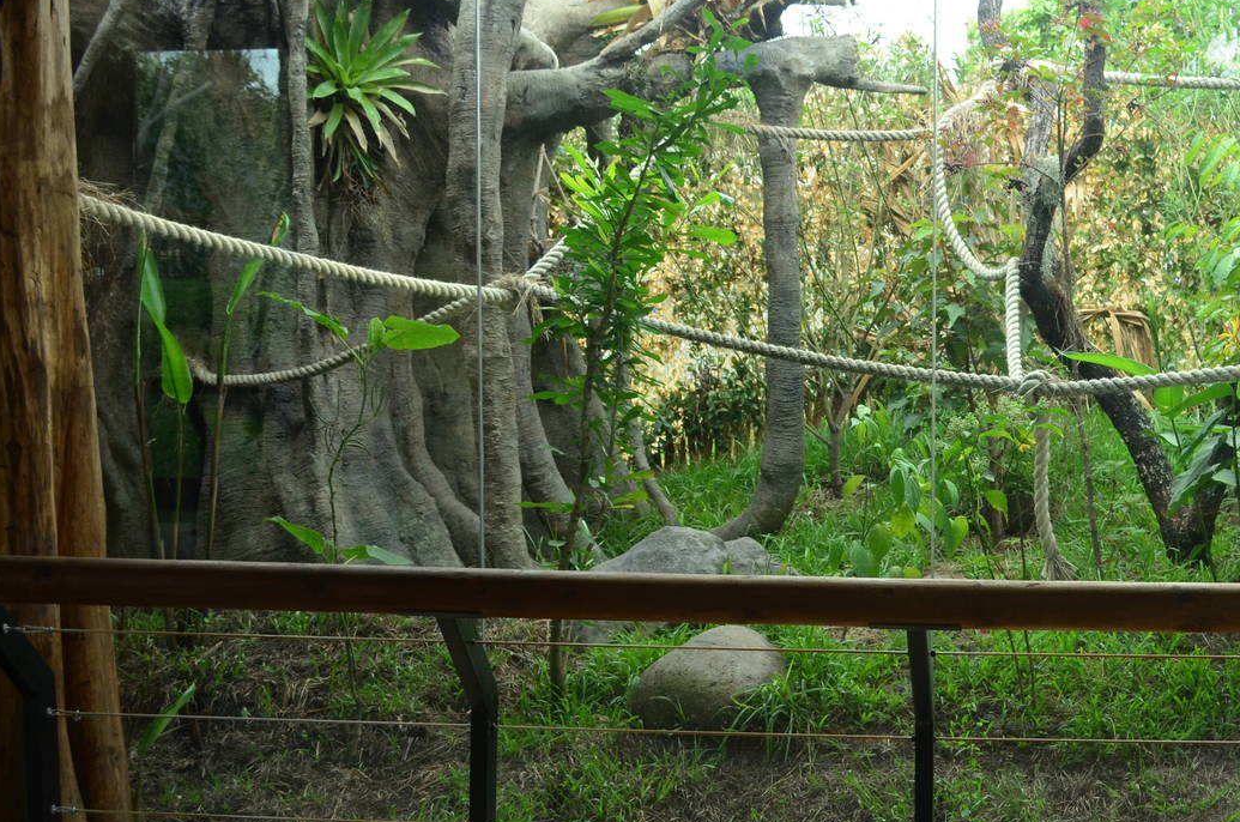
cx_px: 876
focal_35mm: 51
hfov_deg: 38.3
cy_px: 370
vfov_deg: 26.4
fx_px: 1753
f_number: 4
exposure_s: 1/320
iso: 400
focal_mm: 22
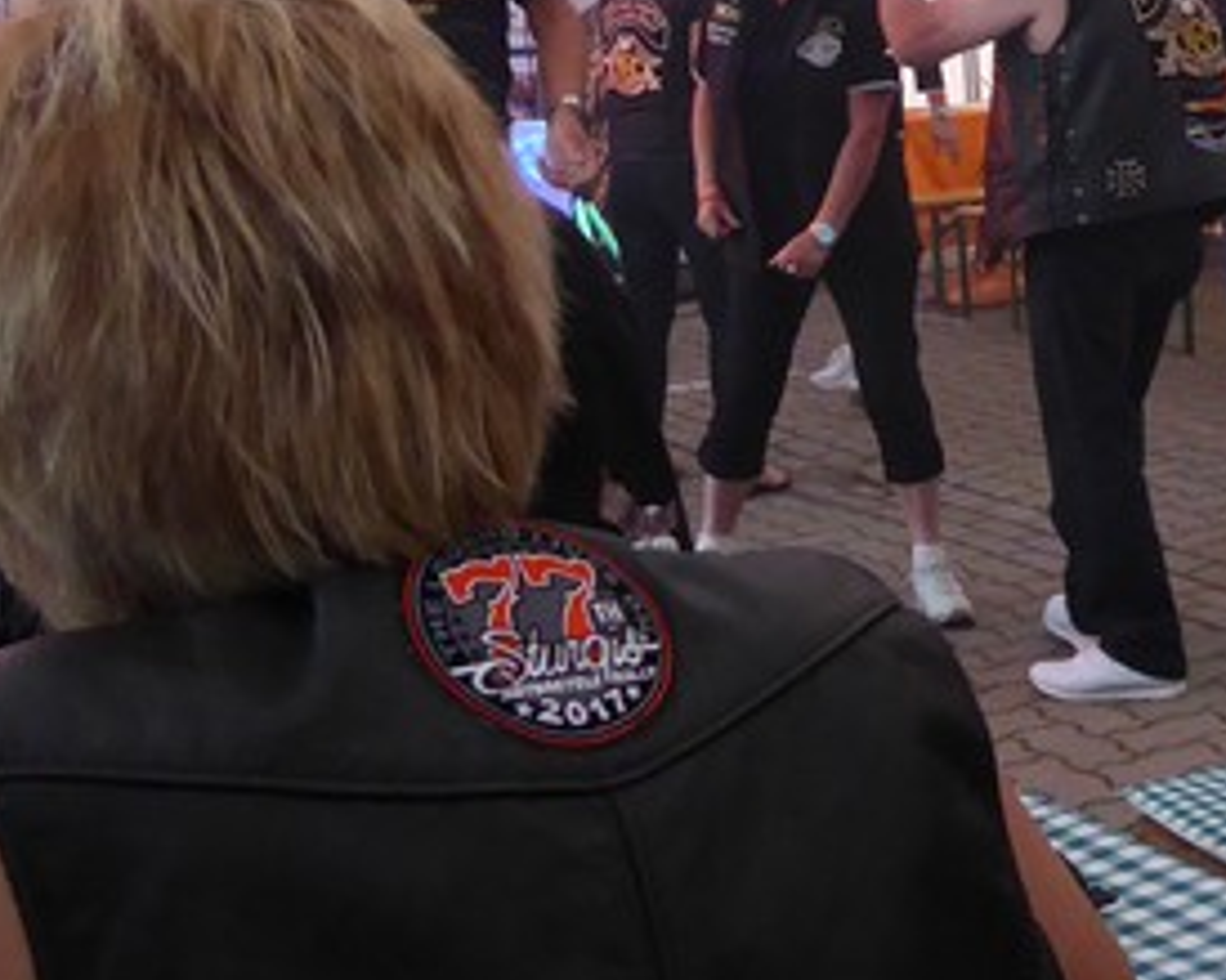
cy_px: 94
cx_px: 1119
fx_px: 2068
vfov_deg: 25.8
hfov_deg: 31.4
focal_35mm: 57
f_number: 3.3
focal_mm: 4.3
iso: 640
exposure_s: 1/125
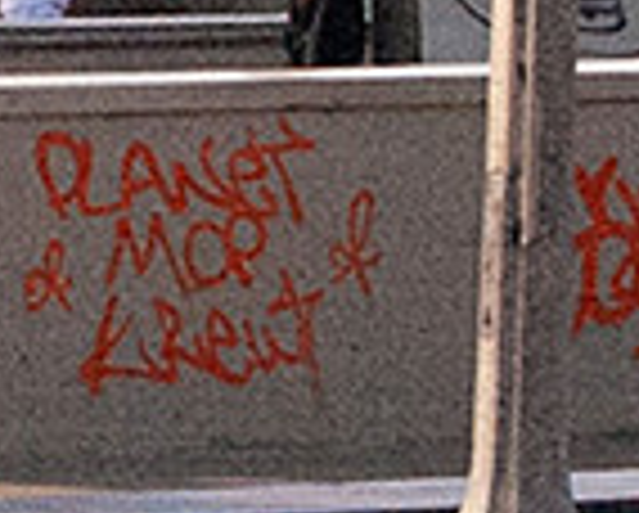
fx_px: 6723
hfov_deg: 5.2
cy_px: 0
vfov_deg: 4.4
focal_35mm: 355
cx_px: -1256
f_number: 16
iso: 3200
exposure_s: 1/1000
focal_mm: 28
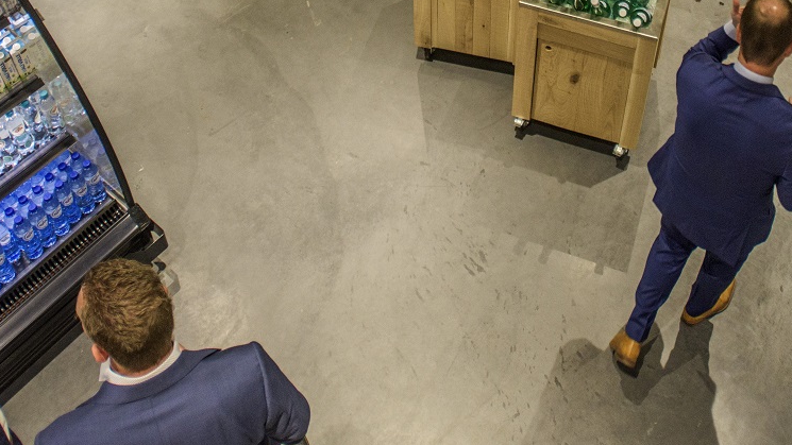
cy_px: -173
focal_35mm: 44
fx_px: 924
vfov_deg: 23.2
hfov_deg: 46.2
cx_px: 462
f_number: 2.8
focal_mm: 17
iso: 1000
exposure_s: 1/160
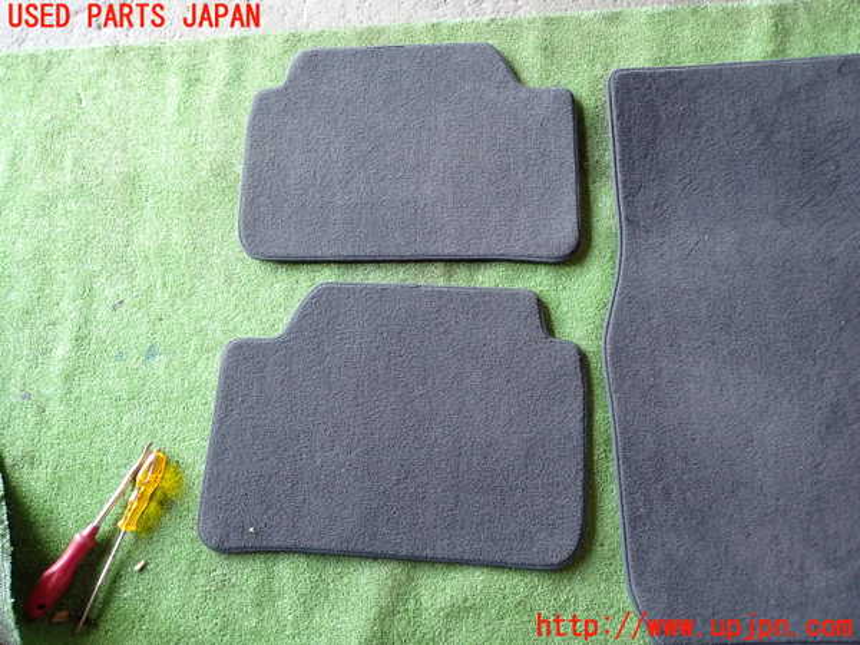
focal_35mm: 25
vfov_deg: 54.9
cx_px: 430
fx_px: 621
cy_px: 322
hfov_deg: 69.4
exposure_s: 1/50
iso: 200
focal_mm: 4.5
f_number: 2
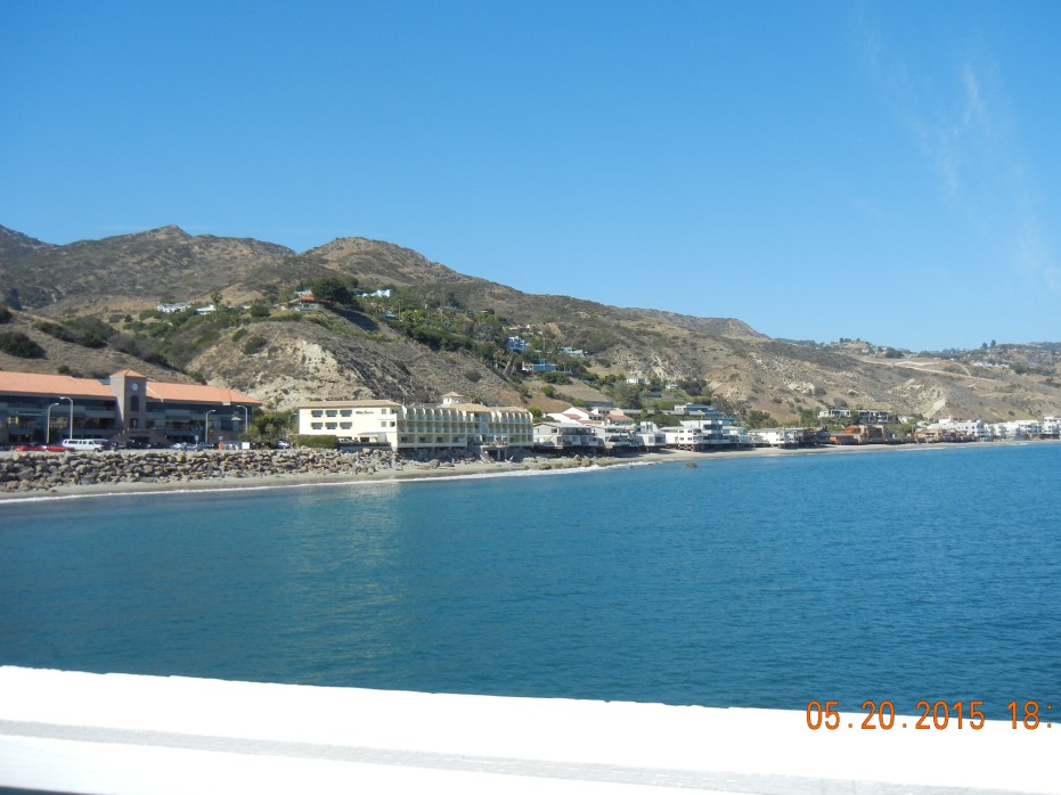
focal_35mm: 33
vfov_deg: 42.9
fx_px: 1011
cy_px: 369
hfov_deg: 55.3
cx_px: 581
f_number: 7
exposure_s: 1/392
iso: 160
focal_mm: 5.4
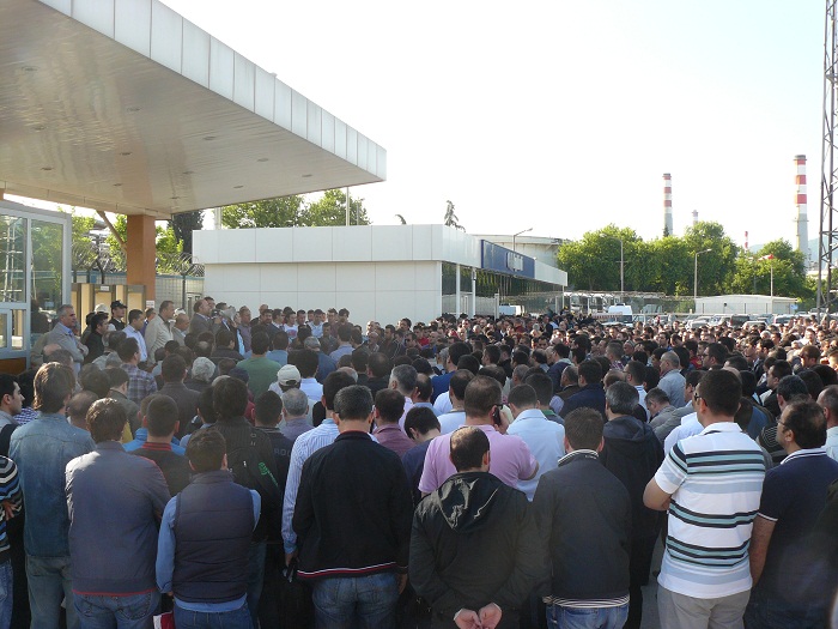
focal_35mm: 36
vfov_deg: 39.7
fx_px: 872
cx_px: 419
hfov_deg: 51.4
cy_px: 314
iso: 100
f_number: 4.5
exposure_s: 1/200
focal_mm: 6
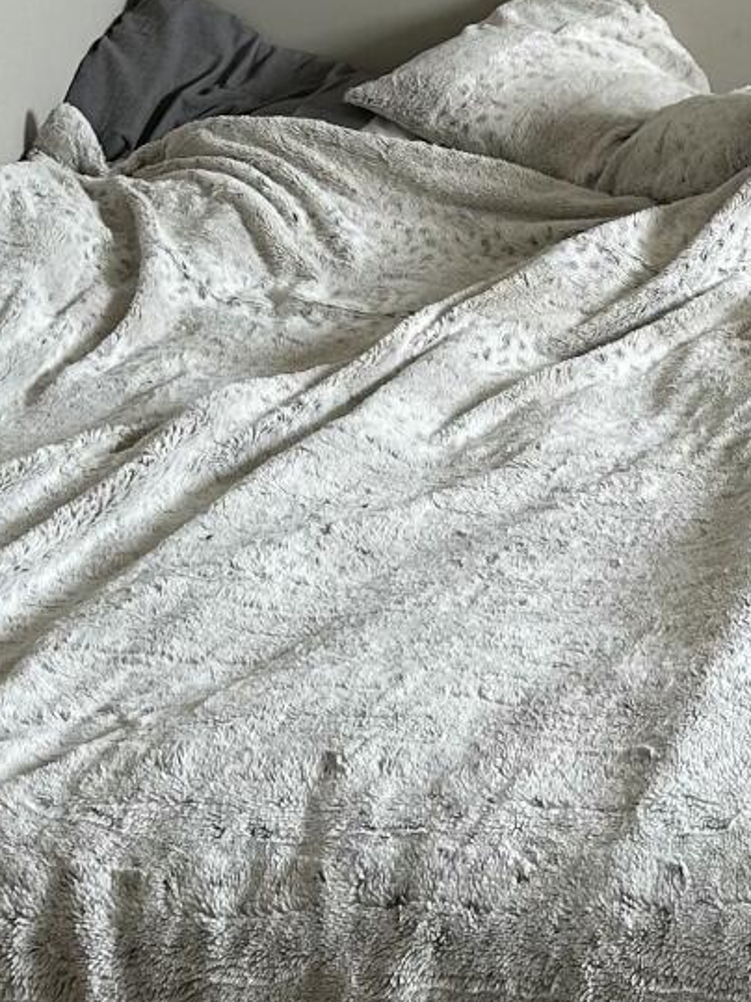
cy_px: -204
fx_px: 2576
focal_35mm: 89
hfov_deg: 16.3
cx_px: 745
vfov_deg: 20.6
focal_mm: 6.86
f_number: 1.78
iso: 125
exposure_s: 1/121
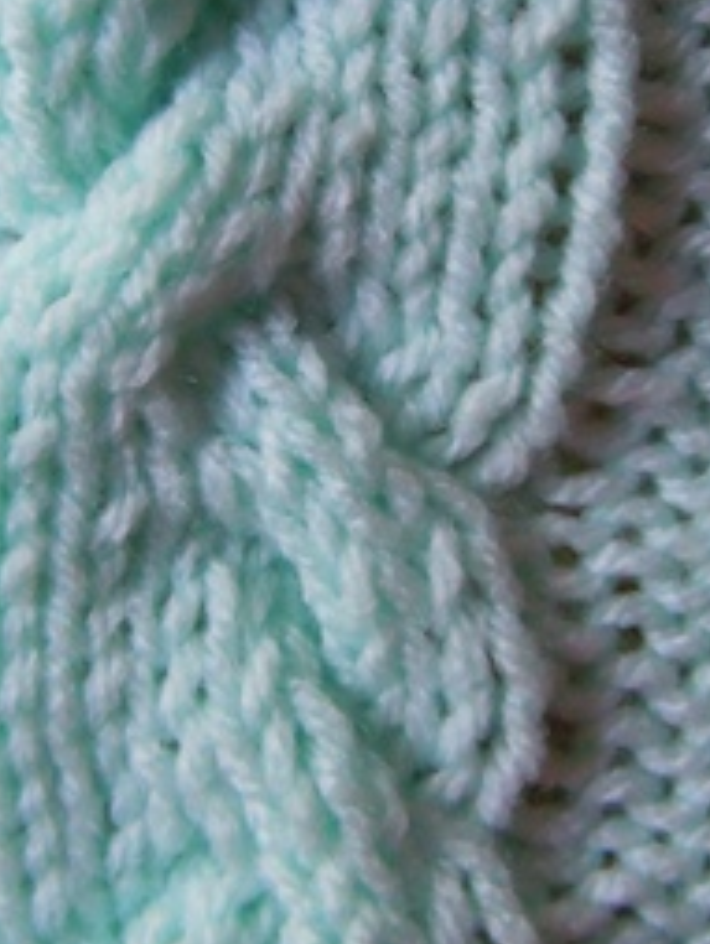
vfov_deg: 37.1
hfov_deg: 28.6
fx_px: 1392
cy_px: 320
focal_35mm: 51
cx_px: 290
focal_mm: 5.4
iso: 800
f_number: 3.5
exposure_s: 1/50
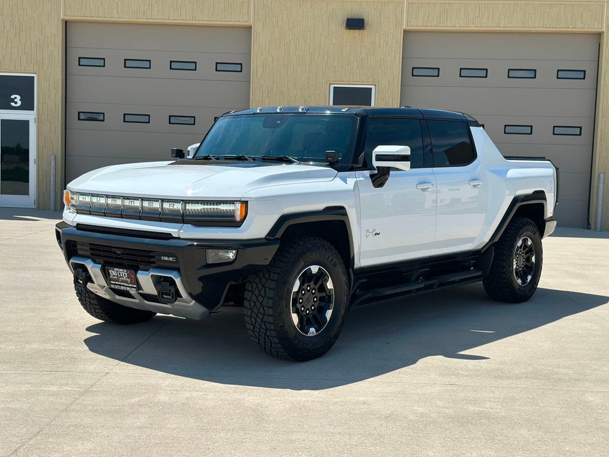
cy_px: 228
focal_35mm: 48
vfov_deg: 30.3
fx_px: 844
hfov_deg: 39.7
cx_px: 304
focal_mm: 6.86
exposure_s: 1/5556
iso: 100
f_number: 1.78
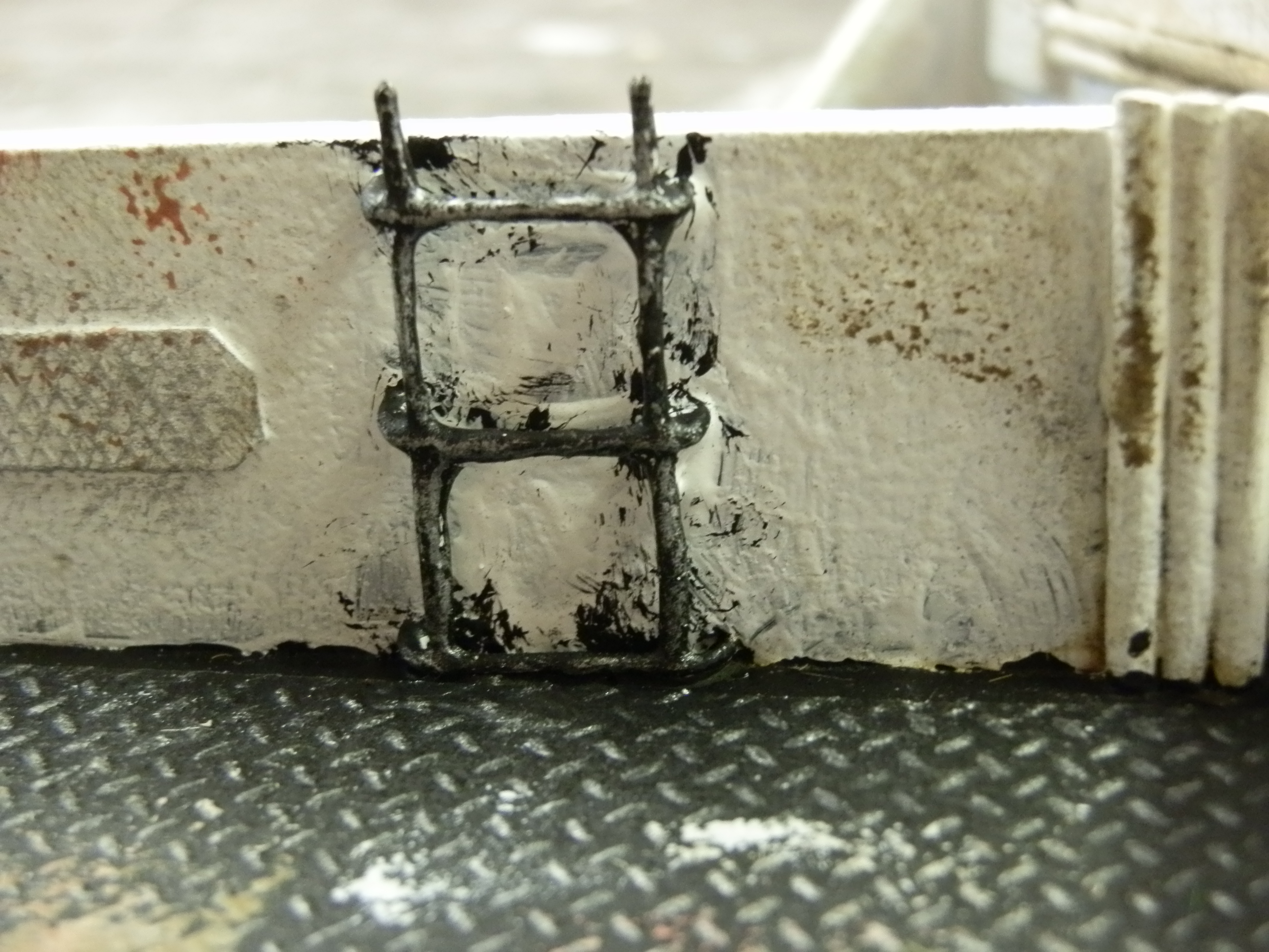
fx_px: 2236
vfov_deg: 24.0
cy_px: 476
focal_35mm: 61
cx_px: 634
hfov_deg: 31.7
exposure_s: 1/8
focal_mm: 10.99
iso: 400
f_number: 3.7
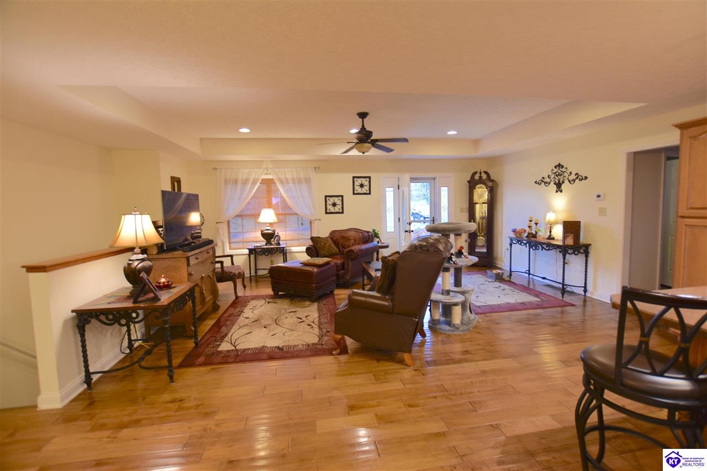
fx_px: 295
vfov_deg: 77.3
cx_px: 354
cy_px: 236
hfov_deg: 100.4
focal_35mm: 15
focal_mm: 10
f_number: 3.5
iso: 320
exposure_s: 1/15
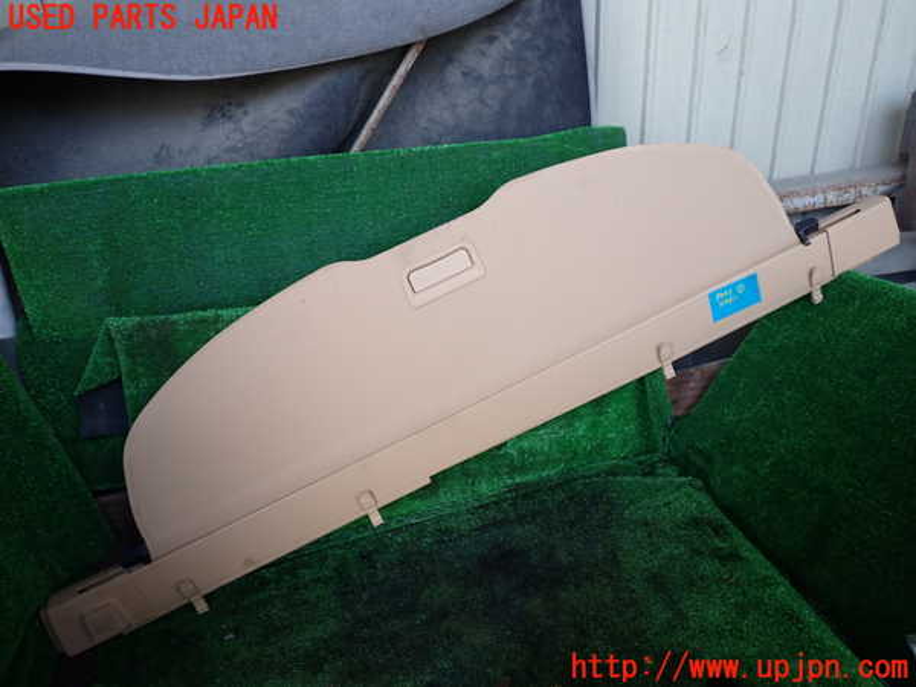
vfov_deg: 46.8
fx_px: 794
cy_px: 344
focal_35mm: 30
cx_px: 458
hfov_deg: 60.0
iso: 100
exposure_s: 1/80
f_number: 2.3
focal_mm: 5.4
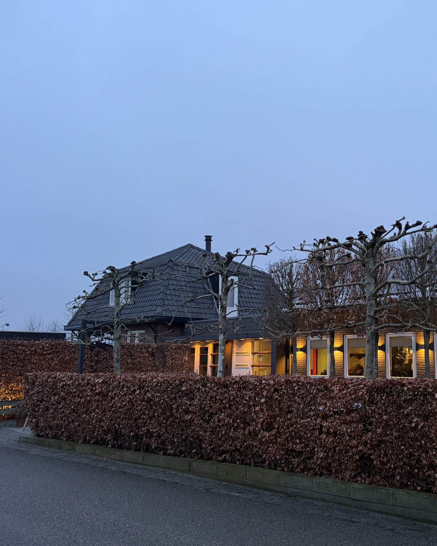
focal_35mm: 33
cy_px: 280
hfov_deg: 42.9
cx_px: 336
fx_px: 533
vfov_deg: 54.2
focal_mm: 6.76
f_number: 1.78
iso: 400
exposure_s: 1/60
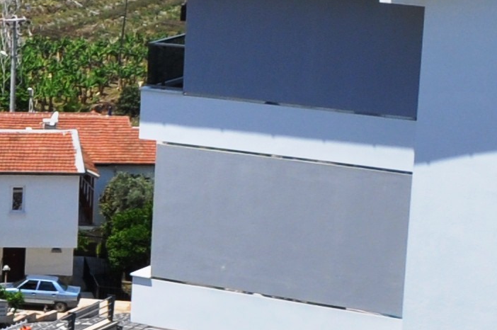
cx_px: -488
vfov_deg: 8.3
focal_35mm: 165
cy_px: 279
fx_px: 2275
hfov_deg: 11.3
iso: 200
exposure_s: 1/400
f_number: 10
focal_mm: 18
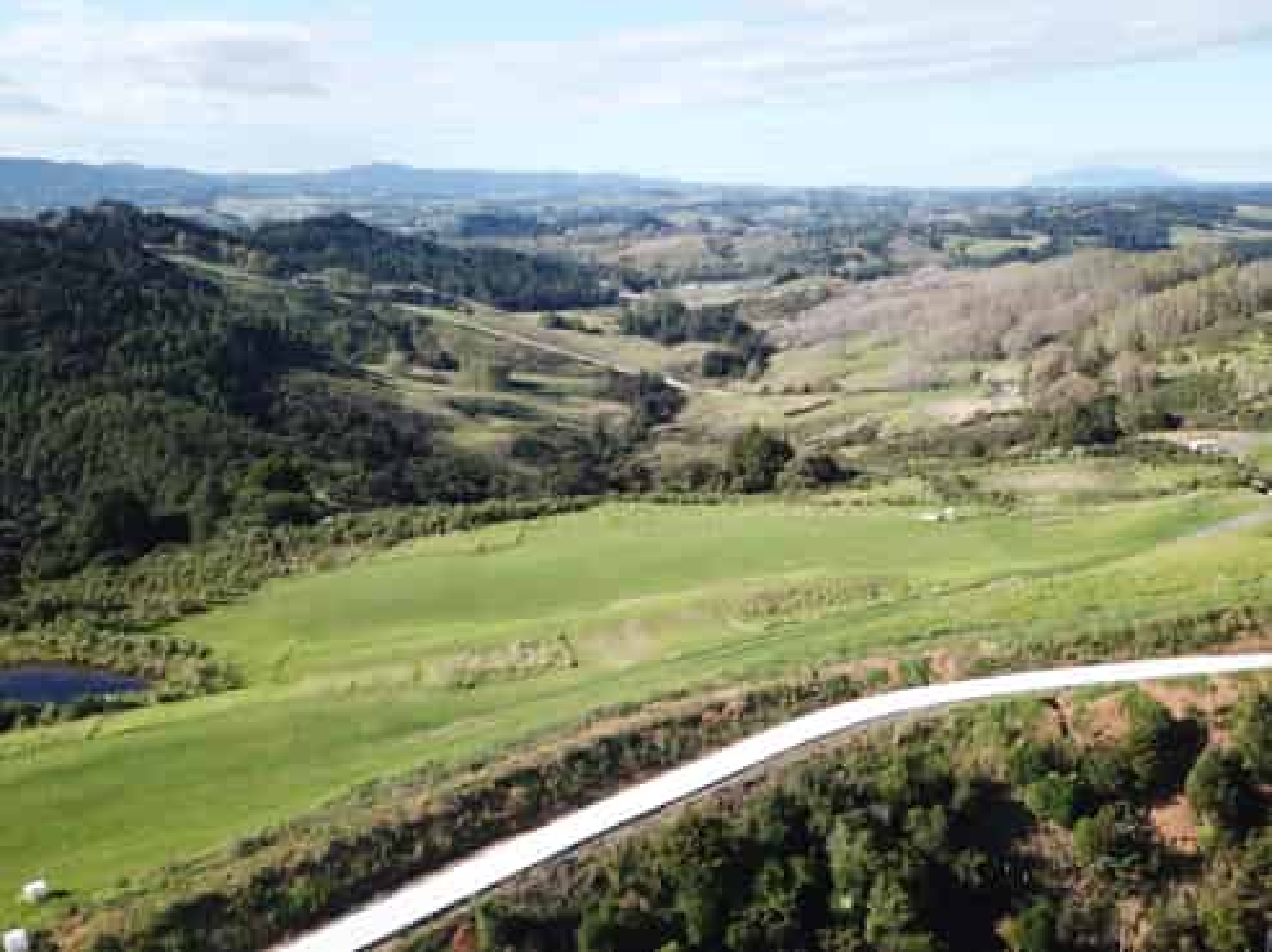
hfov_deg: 67.3
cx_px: 636
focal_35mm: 26
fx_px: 955
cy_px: 476
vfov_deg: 53.0
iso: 100
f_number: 2.2
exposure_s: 1/800
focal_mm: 4.73
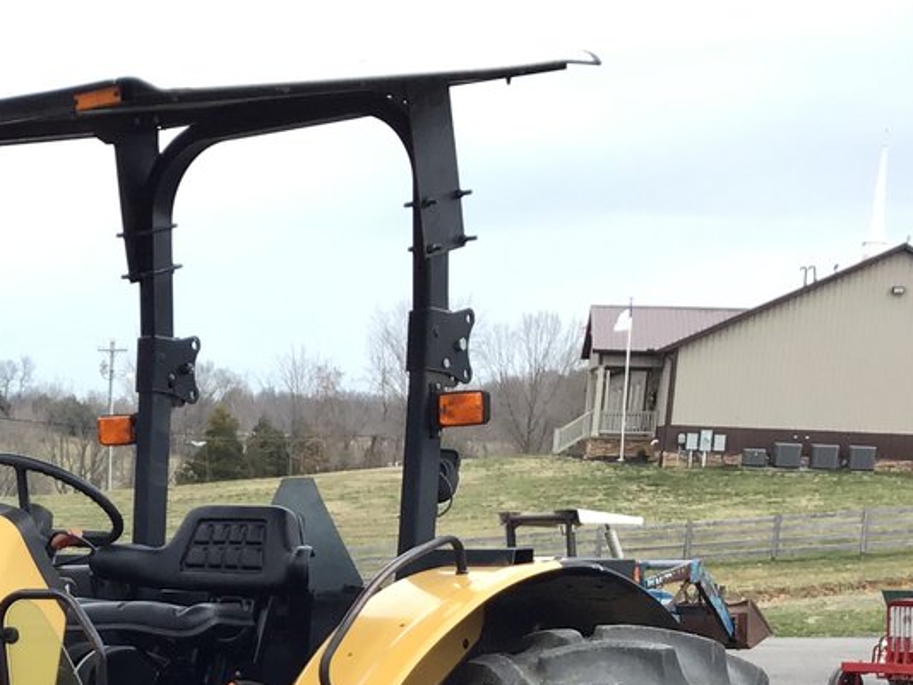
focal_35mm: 88
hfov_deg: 21.2
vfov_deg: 16.2
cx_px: -87
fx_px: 2322
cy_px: 789
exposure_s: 1/390
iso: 25
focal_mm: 3.3
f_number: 2.4
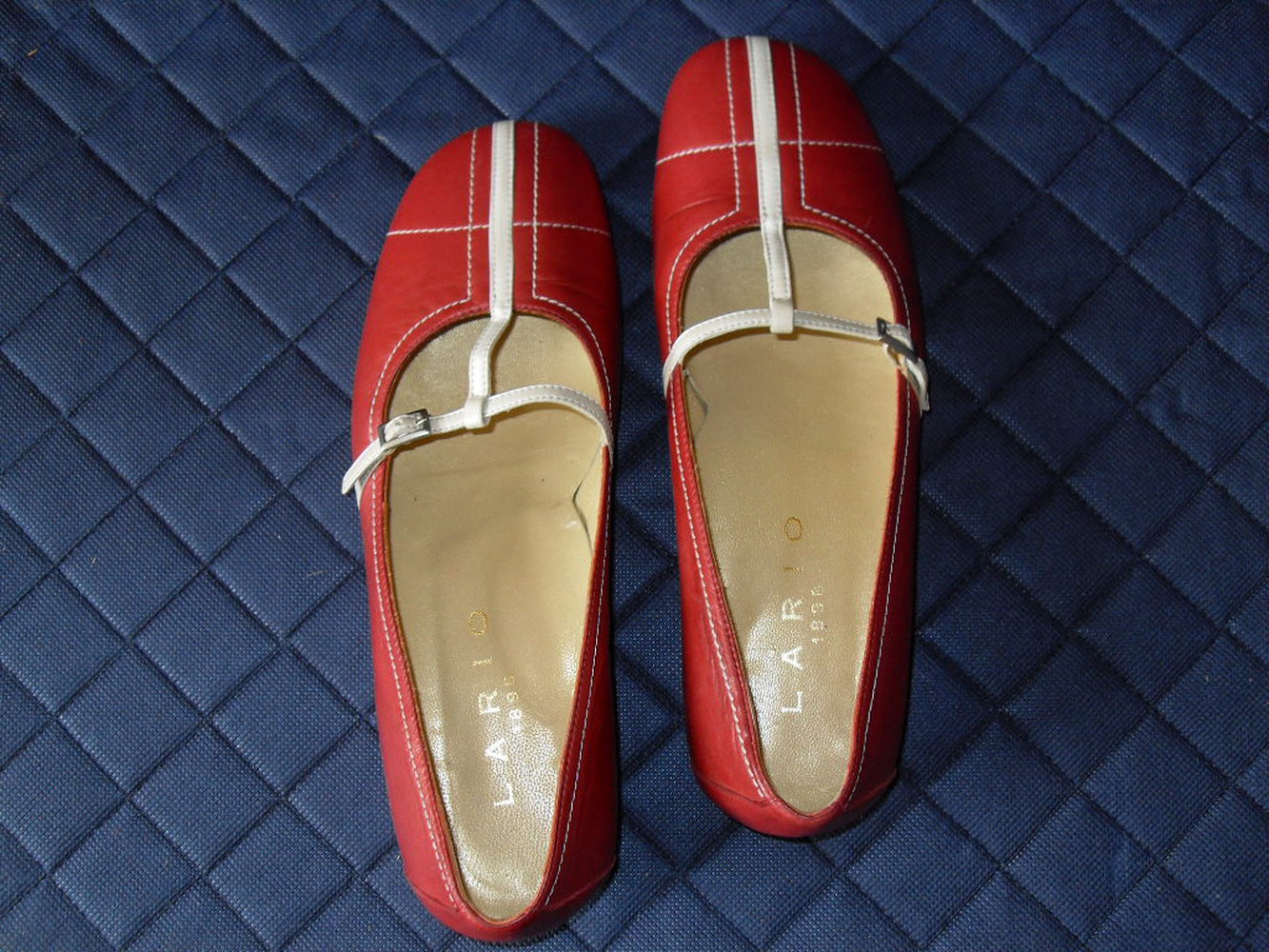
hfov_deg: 50.1
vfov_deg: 38.7
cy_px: 476
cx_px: 634
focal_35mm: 37
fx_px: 1357
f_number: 2.8
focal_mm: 6.3
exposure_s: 1/45
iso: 100
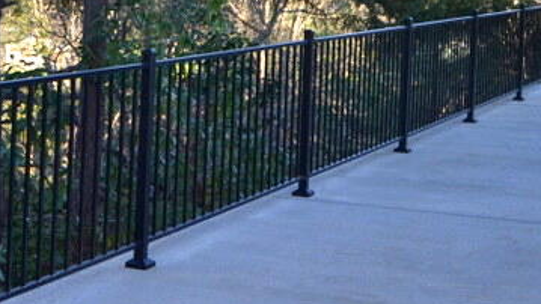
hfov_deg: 24.3
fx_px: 1219
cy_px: -75
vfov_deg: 13.8
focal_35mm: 85
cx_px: 53
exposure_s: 1/125
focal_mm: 18
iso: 100
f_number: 4
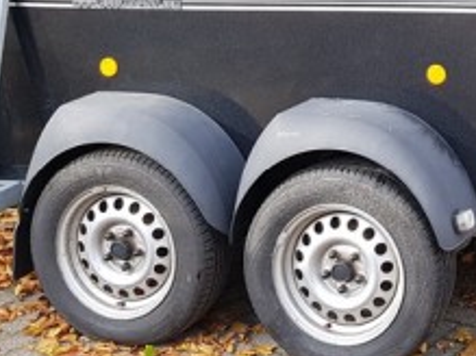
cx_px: 600
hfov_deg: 21.5
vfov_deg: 16.7
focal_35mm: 83
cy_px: -114
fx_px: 1141
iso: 50
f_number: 1.7
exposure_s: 1/141
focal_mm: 4.2
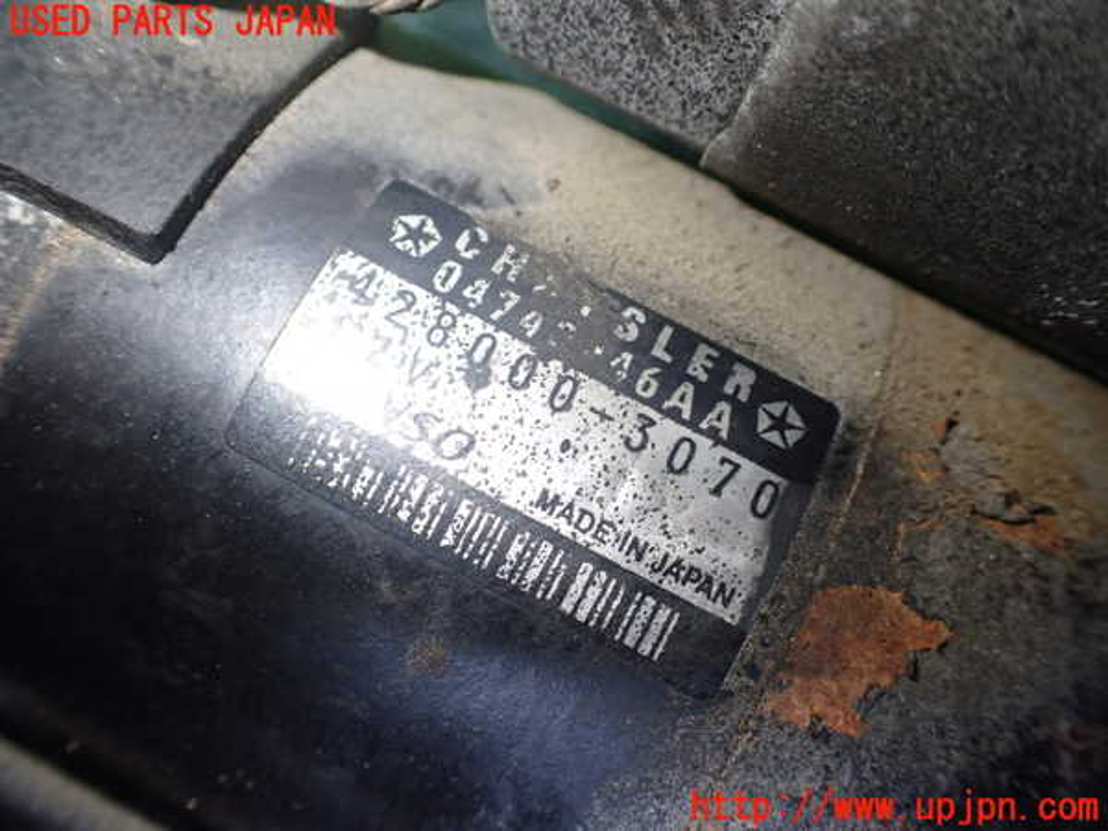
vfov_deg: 46.8
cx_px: 554
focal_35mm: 30
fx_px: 960
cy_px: 416
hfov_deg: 60.0
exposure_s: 1/125
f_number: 2.3
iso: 400
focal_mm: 5.4
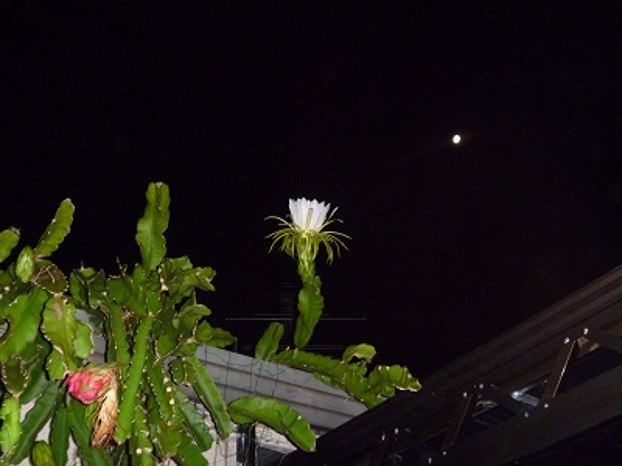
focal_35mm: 35
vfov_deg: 40.7
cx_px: 311
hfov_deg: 52.6
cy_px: 233
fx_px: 629
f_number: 3.5
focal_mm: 6.3
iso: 500
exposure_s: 1/30
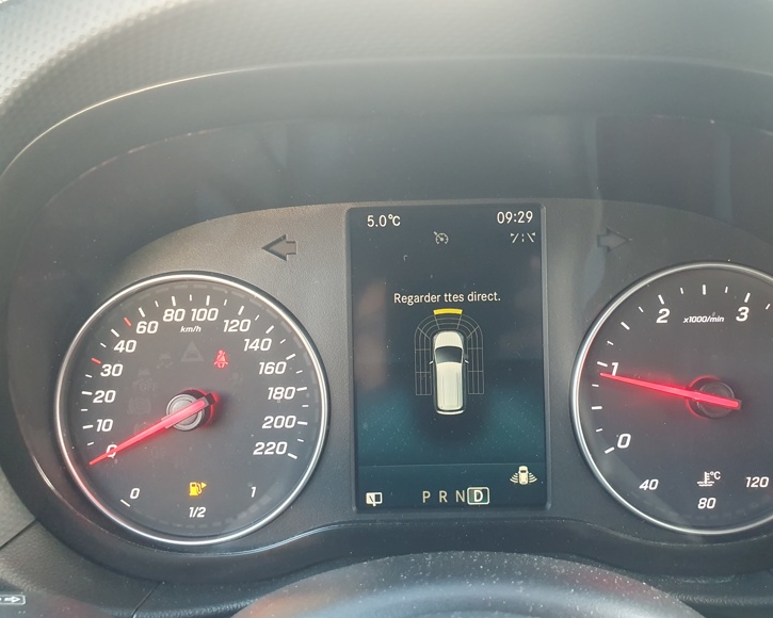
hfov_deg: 62.2
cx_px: 410
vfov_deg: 51.5
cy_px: 306
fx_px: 641
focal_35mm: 28
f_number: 2.4
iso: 500
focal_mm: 4.32
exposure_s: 1/50
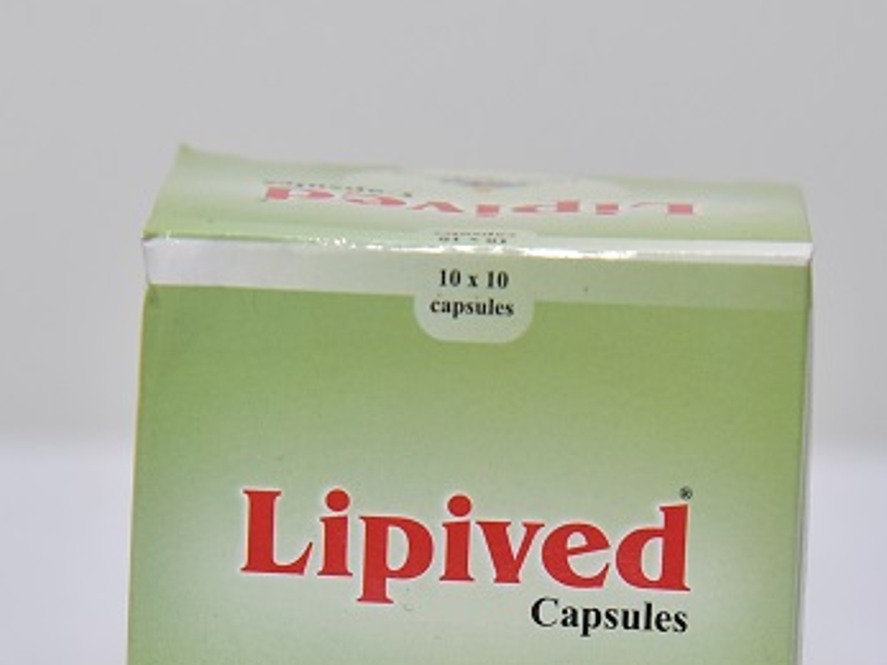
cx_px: 442
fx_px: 4483
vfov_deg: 8.5
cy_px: 596
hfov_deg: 11.3
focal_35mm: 175
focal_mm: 120
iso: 1600
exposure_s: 1/200
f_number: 5
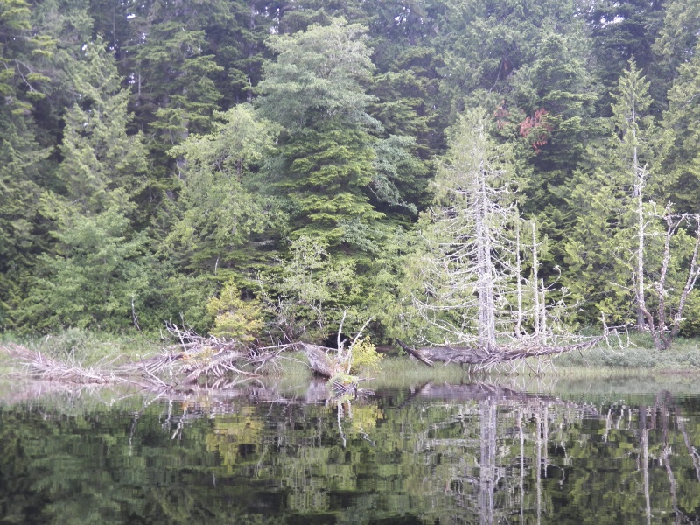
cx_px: 350
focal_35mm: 50
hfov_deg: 38.2
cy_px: 262
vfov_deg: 29.1
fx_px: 1011
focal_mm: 8.9
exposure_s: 1/40
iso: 125
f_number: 3.2
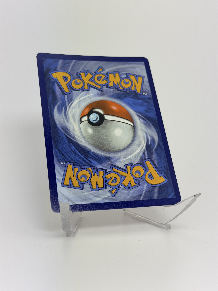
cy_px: 146
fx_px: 403
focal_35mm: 48
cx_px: 109
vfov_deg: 39.7
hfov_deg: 30.3
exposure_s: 1/810
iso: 64
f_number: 1.78
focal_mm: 6.76
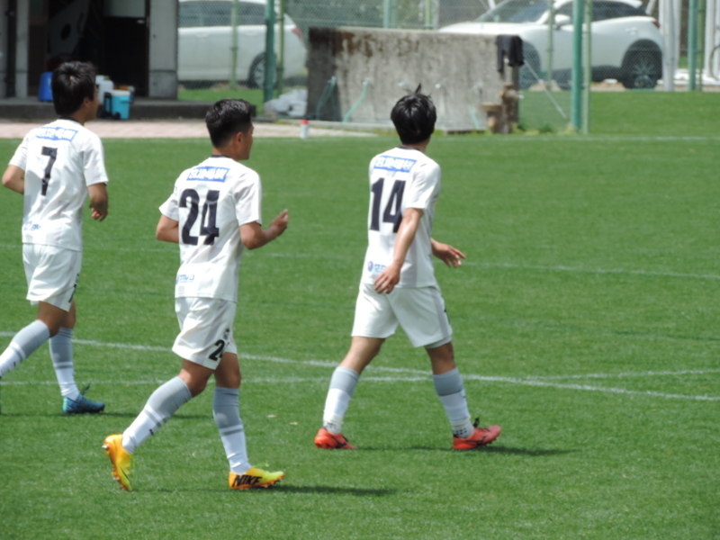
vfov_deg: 3.4
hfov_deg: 4.6
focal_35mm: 435
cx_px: 360
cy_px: 270
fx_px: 9048
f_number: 4.9
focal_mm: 77.5
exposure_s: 1/400
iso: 80
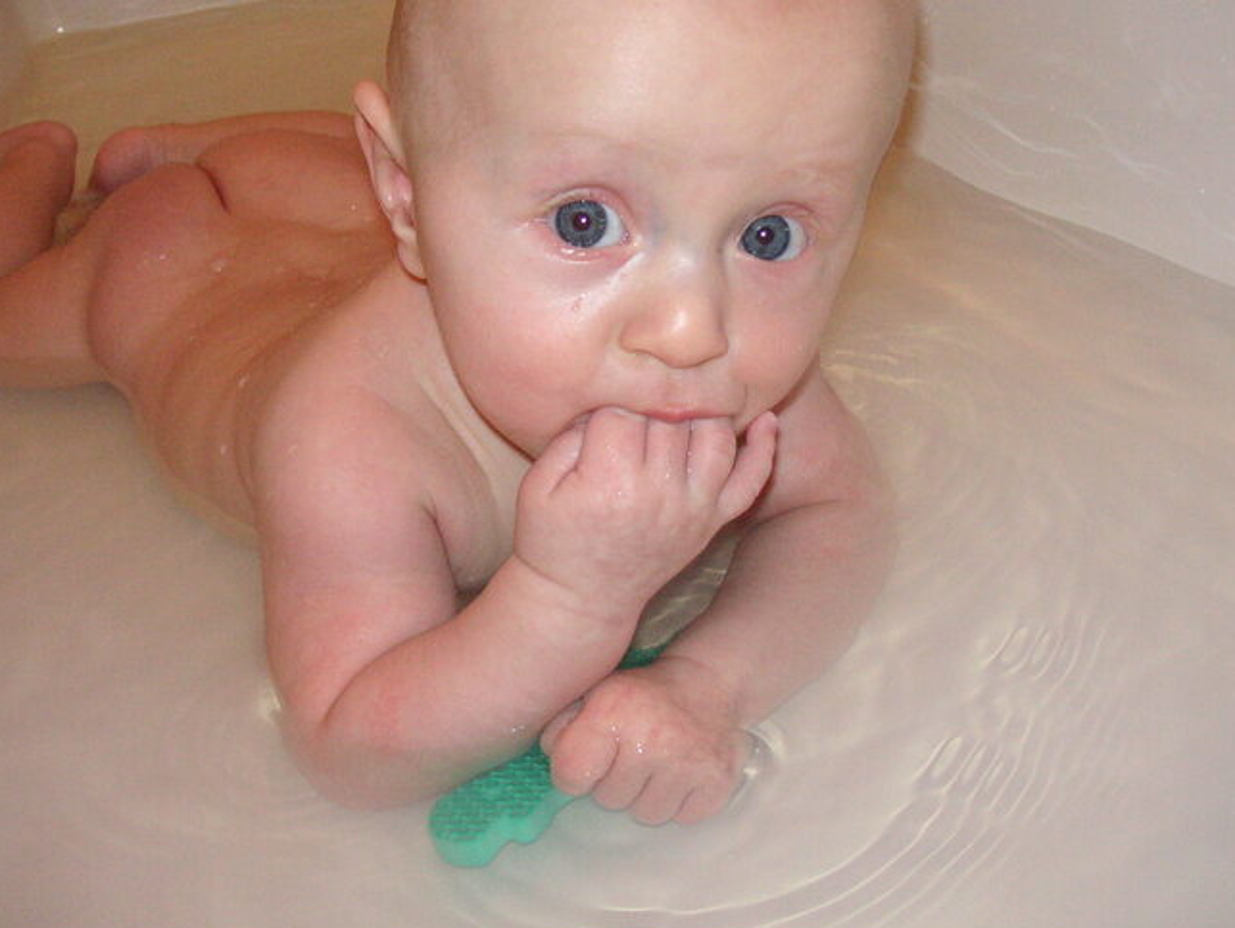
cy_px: 438
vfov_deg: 31.5
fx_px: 1642
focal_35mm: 46
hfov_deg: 41.2
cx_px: 636
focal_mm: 6.1
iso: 160
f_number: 2.8
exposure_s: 1/45
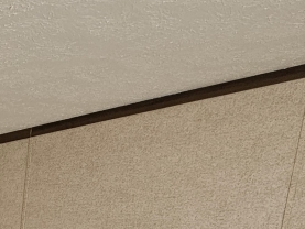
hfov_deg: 25.5
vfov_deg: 17.6
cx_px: -133
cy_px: 455
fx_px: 529
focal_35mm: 60
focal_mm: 2.2
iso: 64
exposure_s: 1/120
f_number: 2.2
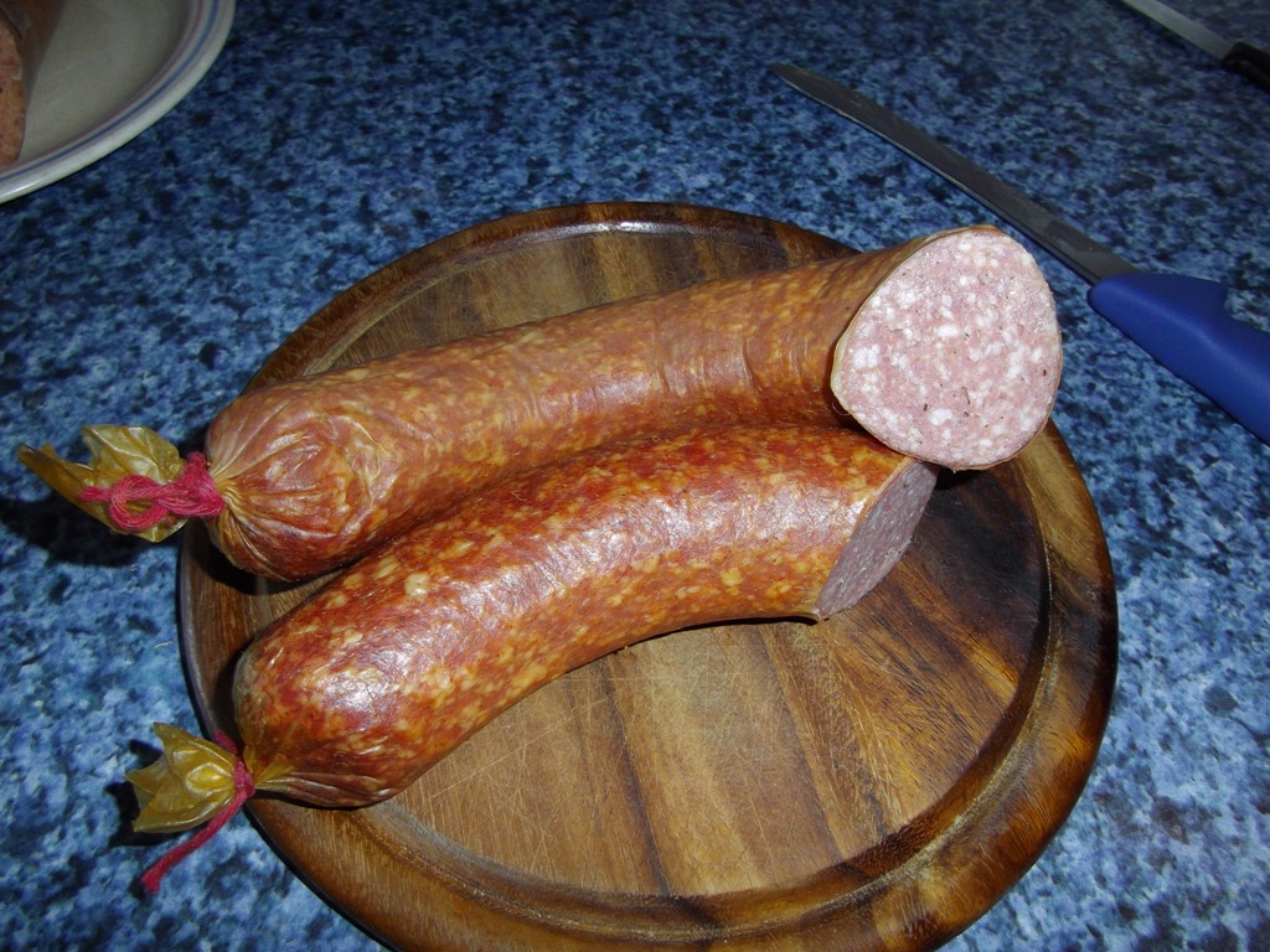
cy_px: 476
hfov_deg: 65.3
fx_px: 991
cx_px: 635
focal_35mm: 27
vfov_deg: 51.4
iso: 100
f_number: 3.2
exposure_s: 1/50
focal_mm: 4.9
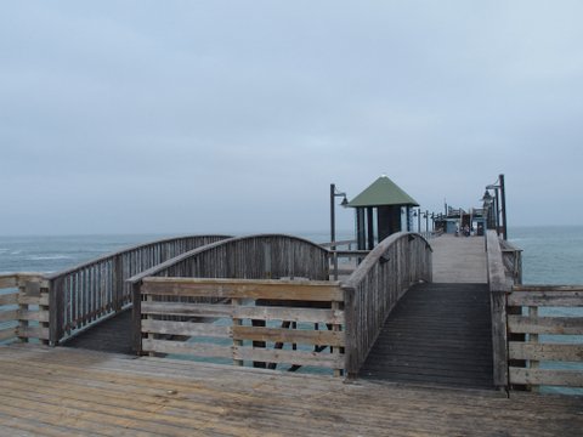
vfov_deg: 49.7
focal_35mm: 28
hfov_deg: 63.4
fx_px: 472
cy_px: 218
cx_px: 292
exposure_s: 1/800
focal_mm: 6
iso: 100
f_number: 5
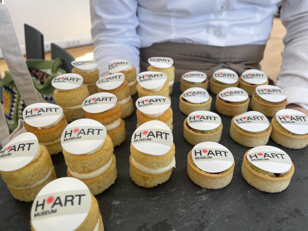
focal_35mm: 26
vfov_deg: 53.1
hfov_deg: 67.3
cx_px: 154
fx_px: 231
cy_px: 116
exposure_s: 1/121
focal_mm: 4.2
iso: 64
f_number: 1.6
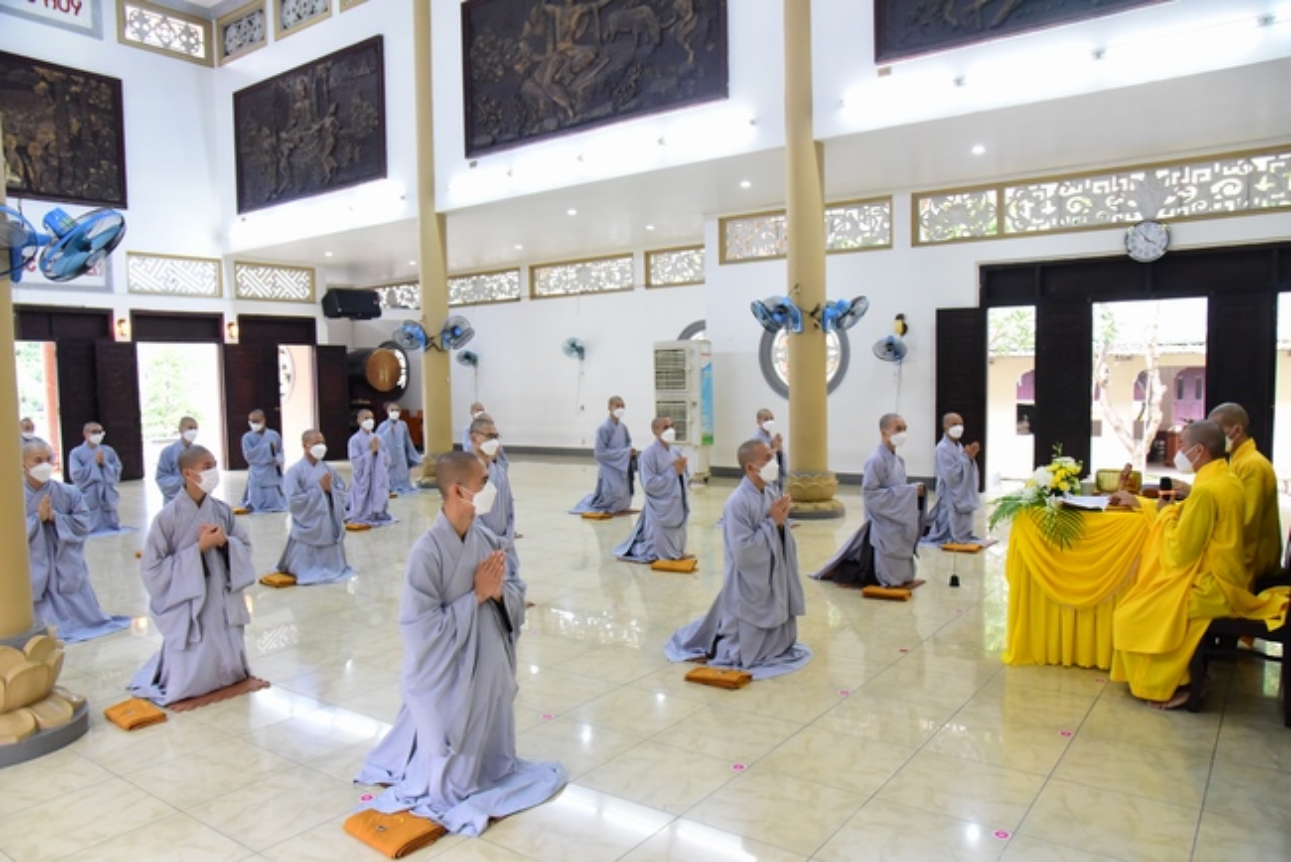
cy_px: 431
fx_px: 861
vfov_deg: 53.2
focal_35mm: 24
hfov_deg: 73.7
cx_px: 646
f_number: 5.6
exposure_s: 1/125
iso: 6400
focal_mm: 24
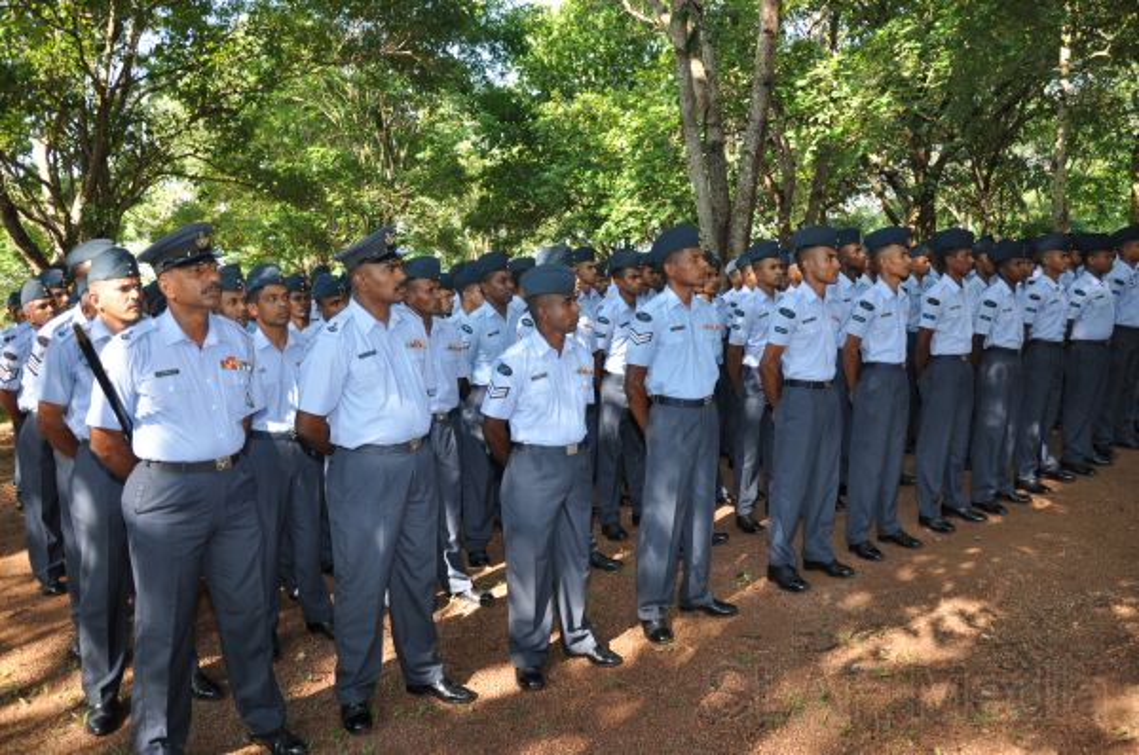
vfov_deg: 47.8
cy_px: 378
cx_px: 570
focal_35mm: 27
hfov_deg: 67.5
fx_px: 853
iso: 200
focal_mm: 18
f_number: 3.5
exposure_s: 1/125
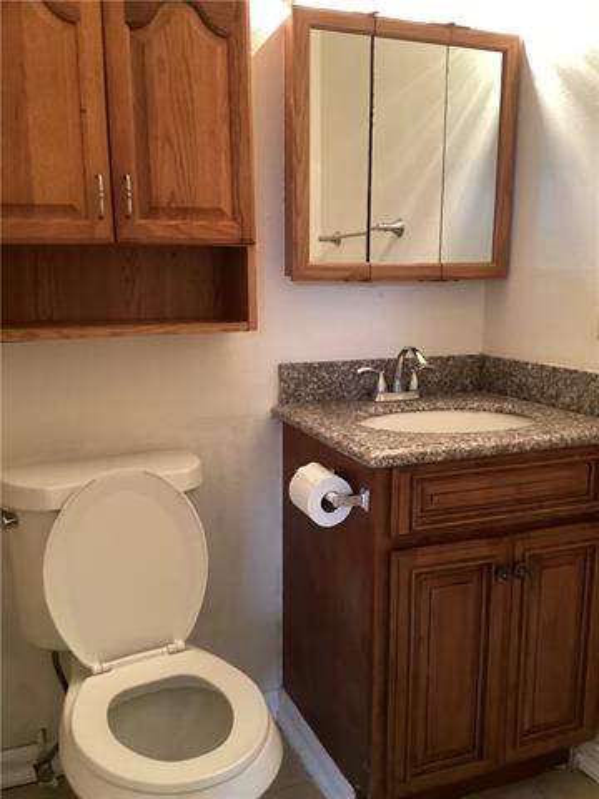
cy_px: 400
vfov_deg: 58.4
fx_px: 715
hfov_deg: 45.4
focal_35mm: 31
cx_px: 300
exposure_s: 1/30
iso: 400
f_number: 2.4
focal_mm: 3.3
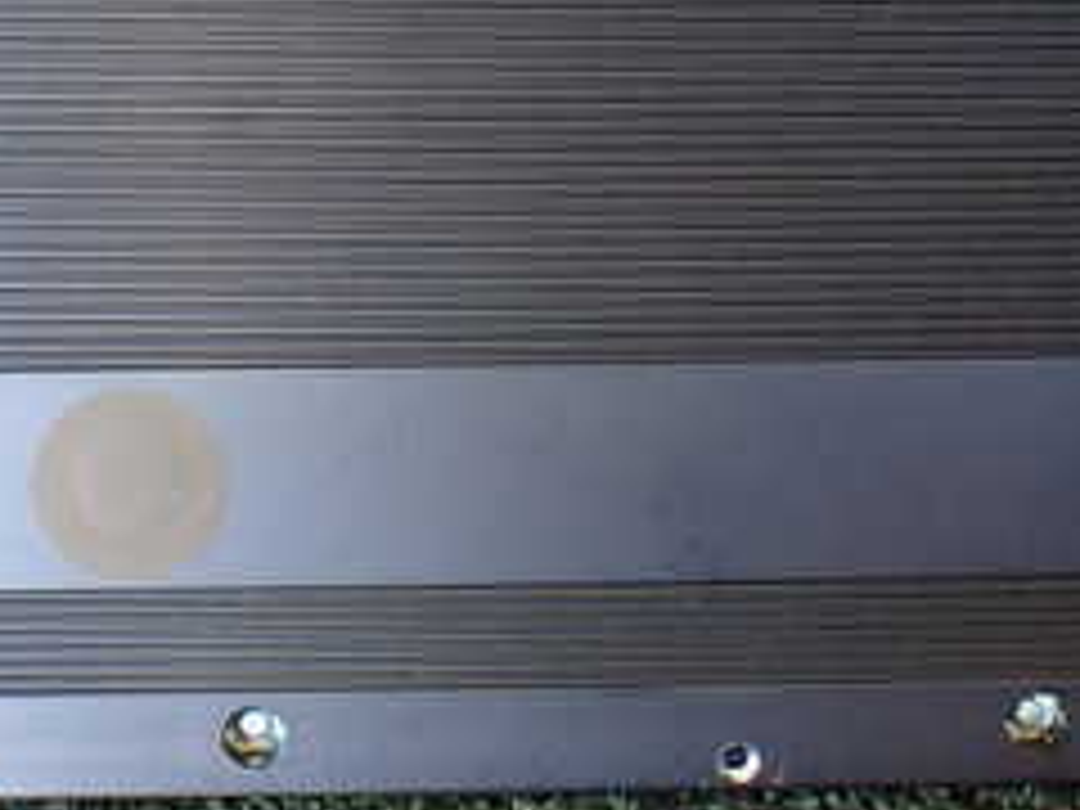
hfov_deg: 25.7
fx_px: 2340
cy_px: 135
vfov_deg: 19.4
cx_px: 297
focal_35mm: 75
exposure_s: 1/80
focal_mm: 5.4
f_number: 2.3
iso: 800
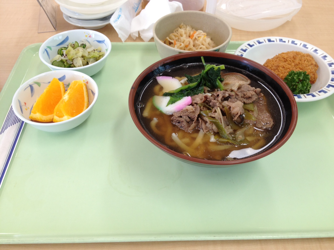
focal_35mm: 35
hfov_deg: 52.6
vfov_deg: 40.7
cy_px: 125
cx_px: 167
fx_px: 338
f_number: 2.4
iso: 80
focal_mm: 4.28
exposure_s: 1/60
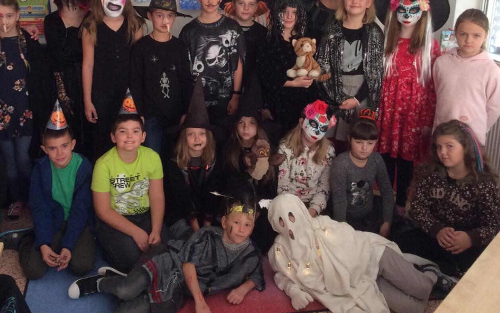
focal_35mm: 43
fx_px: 586
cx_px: 216
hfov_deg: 46.1
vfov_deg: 29.4
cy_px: 81
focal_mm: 3.3
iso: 125
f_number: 2.4
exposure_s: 1/25
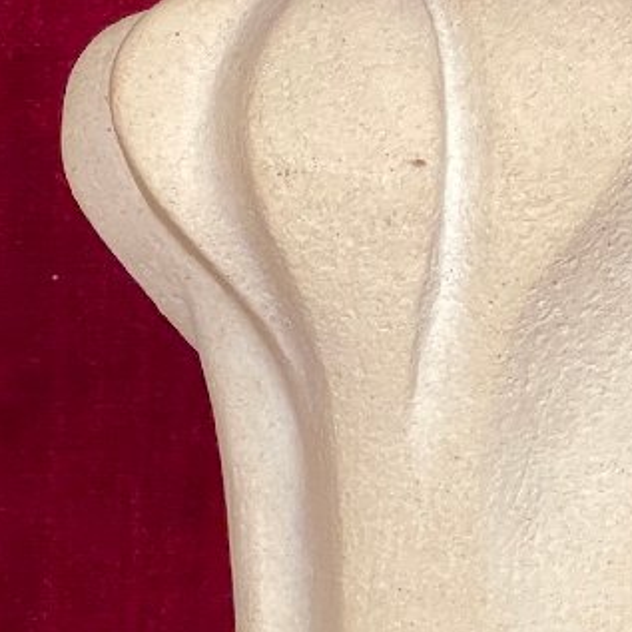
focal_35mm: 174
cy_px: 748
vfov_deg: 9.9
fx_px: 3594
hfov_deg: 10.0
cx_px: 443
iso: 400
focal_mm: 6
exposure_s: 1/60
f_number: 2
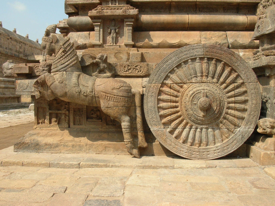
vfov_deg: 35.9
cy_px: 103
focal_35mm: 40
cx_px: 138
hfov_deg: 46.8
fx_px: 318
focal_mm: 6.6
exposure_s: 1/270
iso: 71
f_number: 5.9
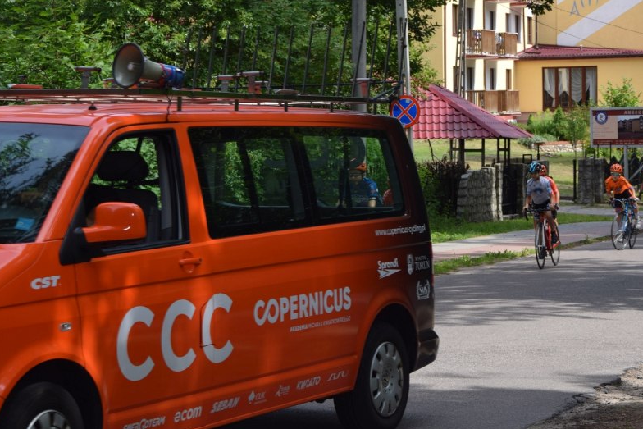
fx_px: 1983
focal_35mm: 111
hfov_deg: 18.4
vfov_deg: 12.3
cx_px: 406
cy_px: 181
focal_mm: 58
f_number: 6.7
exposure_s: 1/180
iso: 100
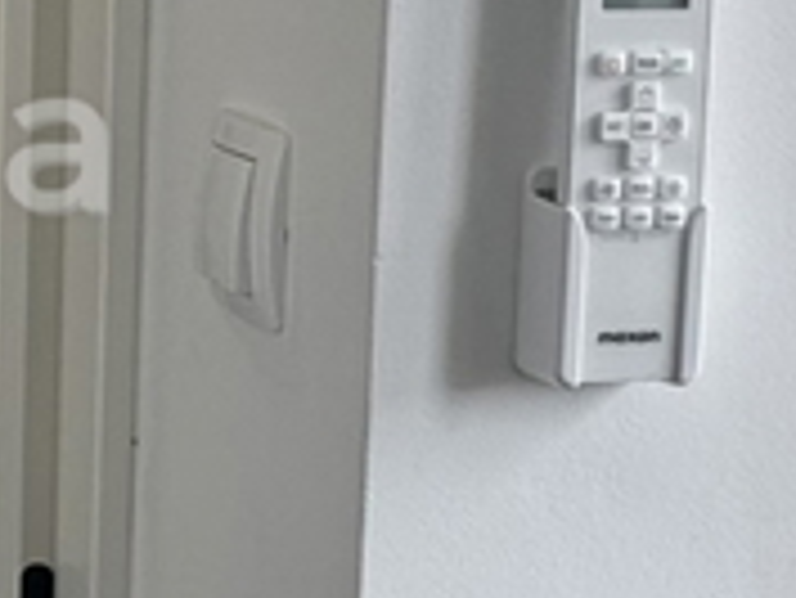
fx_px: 2186
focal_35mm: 95
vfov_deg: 15.5
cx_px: -436
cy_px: 157
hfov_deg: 18.1
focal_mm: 2.22
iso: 40
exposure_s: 1/131
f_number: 2.2
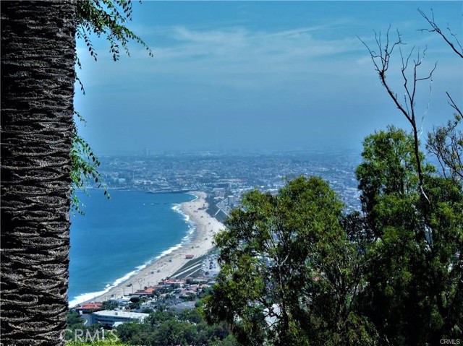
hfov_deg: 21.8
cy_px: 173
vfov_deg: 16.4
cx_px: 232
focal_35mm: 90
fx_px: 1203
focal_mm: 16
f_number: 4.1
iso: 80
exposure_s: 1/500
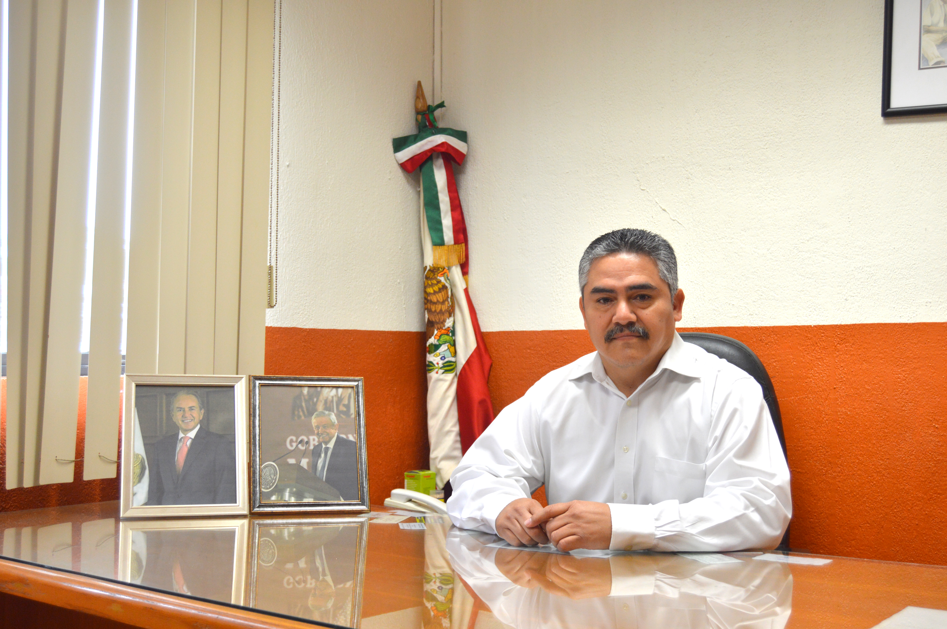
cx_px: 474
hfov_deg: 49.6
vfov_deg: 34.1
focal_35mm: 39
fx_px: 1025
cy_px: 314
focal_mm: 26
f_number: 5
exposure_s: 1/30
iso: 400
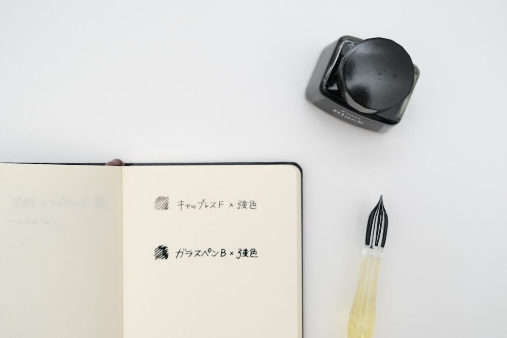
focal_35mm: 35
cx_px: 254
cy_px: 169
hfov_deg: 54.4
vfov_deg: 37.9
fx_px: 493
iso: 1250
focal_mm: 23
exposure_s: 1/60
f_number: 5.6
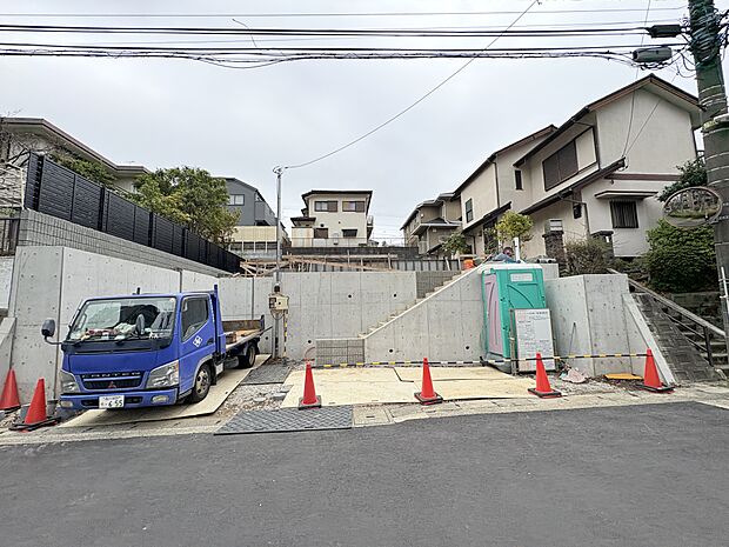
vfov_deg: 85.7
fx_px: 295
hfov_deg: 102.1
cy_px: 274
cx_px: 364
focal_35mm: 14
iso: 40
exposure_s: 1/1063
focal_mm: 2.22
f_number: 2.2
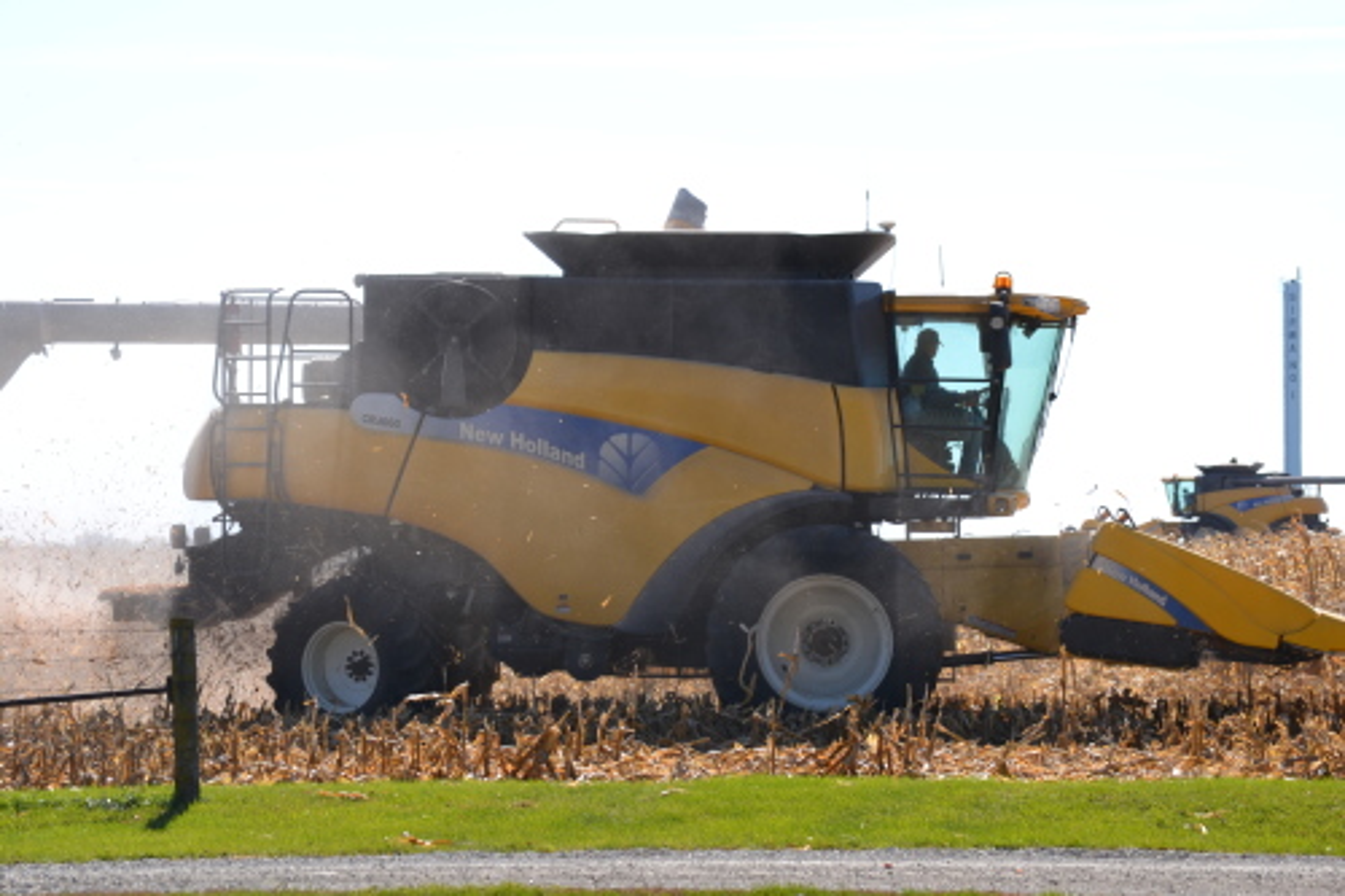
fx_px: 6722
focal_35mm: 180
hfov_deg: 11.4
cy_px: 448
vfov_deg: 7.6
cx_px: 672
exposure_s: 1/200
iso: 100
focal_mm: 120
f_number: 9
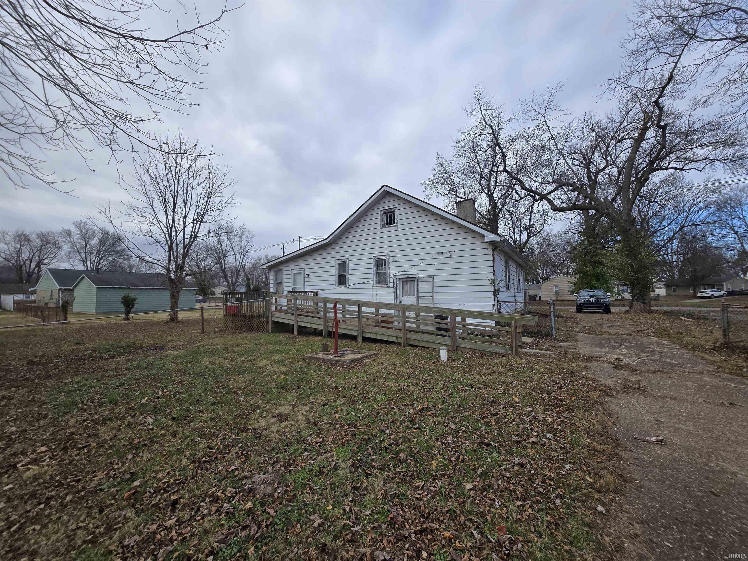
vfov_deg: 89.9
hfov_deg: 106.2
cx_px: 374
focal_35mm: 13
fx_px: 281
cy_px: 280
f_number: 2.2
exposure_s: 1/523
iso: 25
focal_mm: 1.7
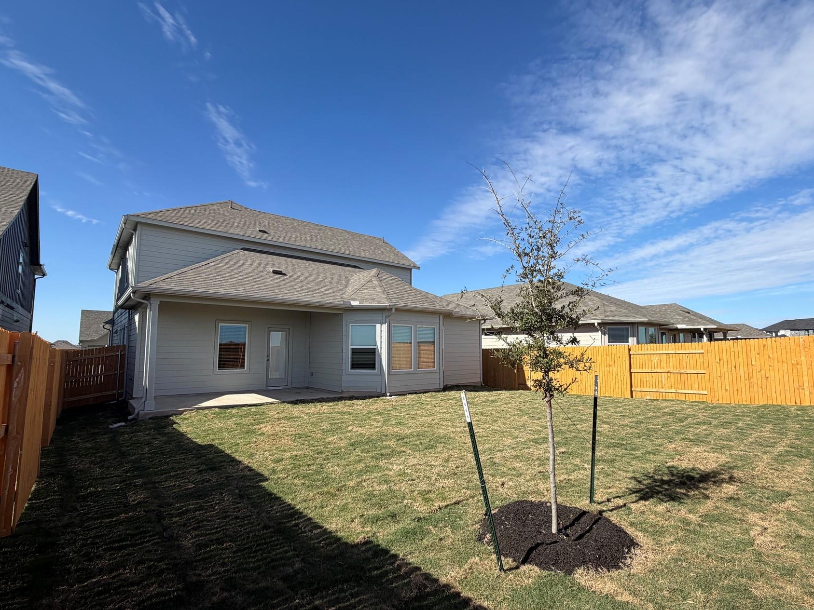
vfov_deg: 74.7
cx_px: 408
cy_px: 311
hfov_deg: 91.0
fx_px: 400
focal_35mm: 17
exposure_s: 1/789
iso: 20
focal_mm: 2.22
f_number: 2.2
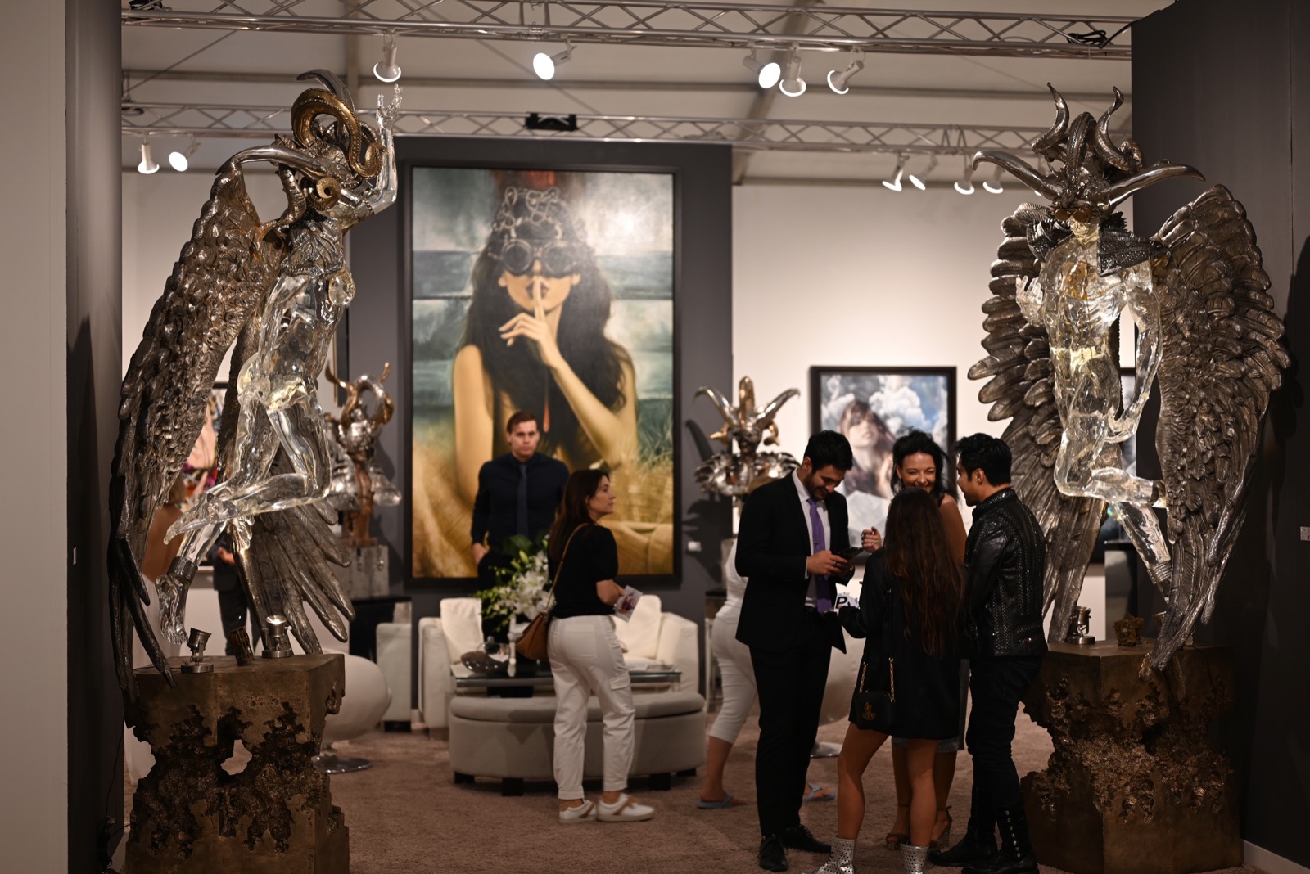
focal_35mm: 50
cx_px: 655
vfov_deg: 27.0
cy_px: 437
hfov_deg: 39.6
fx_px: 1820
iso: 125
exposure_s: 1/60
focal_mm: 50
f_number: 1.8
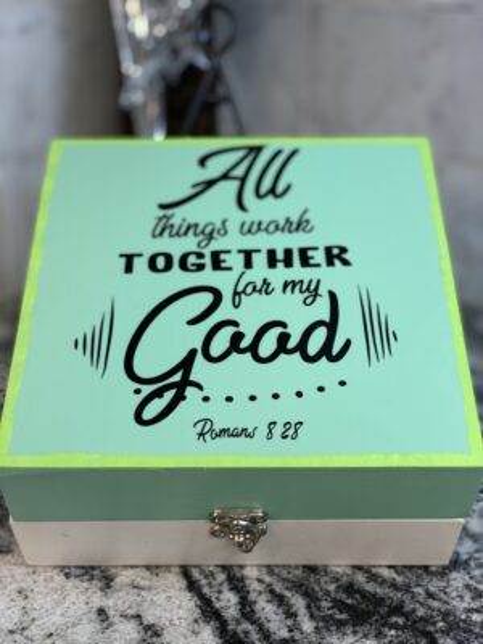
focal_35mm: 52
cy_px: 322
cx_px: 242
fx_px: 967
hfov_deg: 28.0
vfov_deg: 36.8
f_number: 2
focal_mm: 6
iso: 200
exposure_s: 1/40
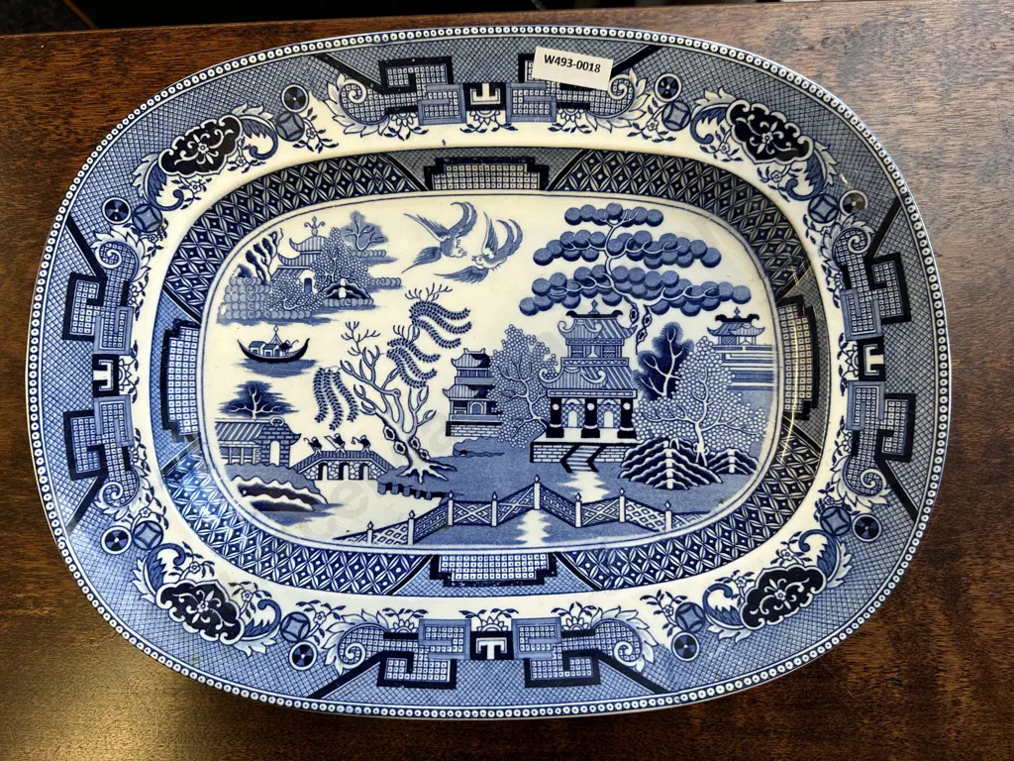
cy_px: 380
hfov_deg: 71.6
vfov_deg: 56.8
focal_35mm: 24
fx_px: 703
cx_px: 507
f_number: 1.78
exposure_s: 1/100
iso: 64
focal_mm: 6.86
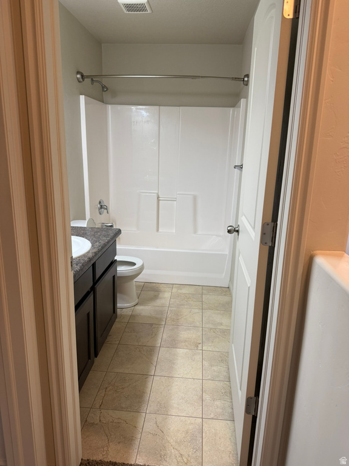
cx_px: 174
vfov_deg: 71.6
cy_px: 233
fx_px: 323
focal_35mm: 24
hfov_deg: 56.8
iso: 160
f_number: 1.78
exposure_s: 1/120
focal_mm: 6.76
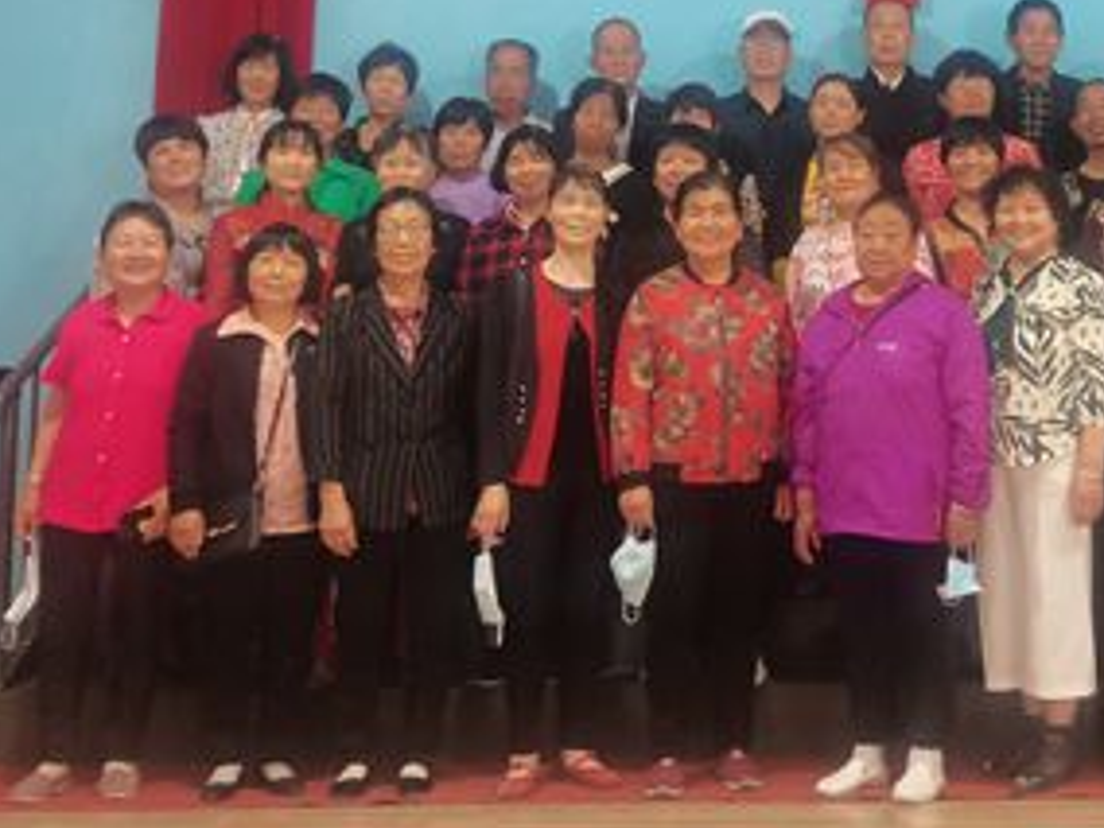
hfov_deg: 33.9
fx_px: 1754
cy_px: 163
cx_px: 886
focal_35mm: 55
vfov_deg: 26.1
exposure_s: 1/33.3
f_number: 1.8
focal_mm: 5.58
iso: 500
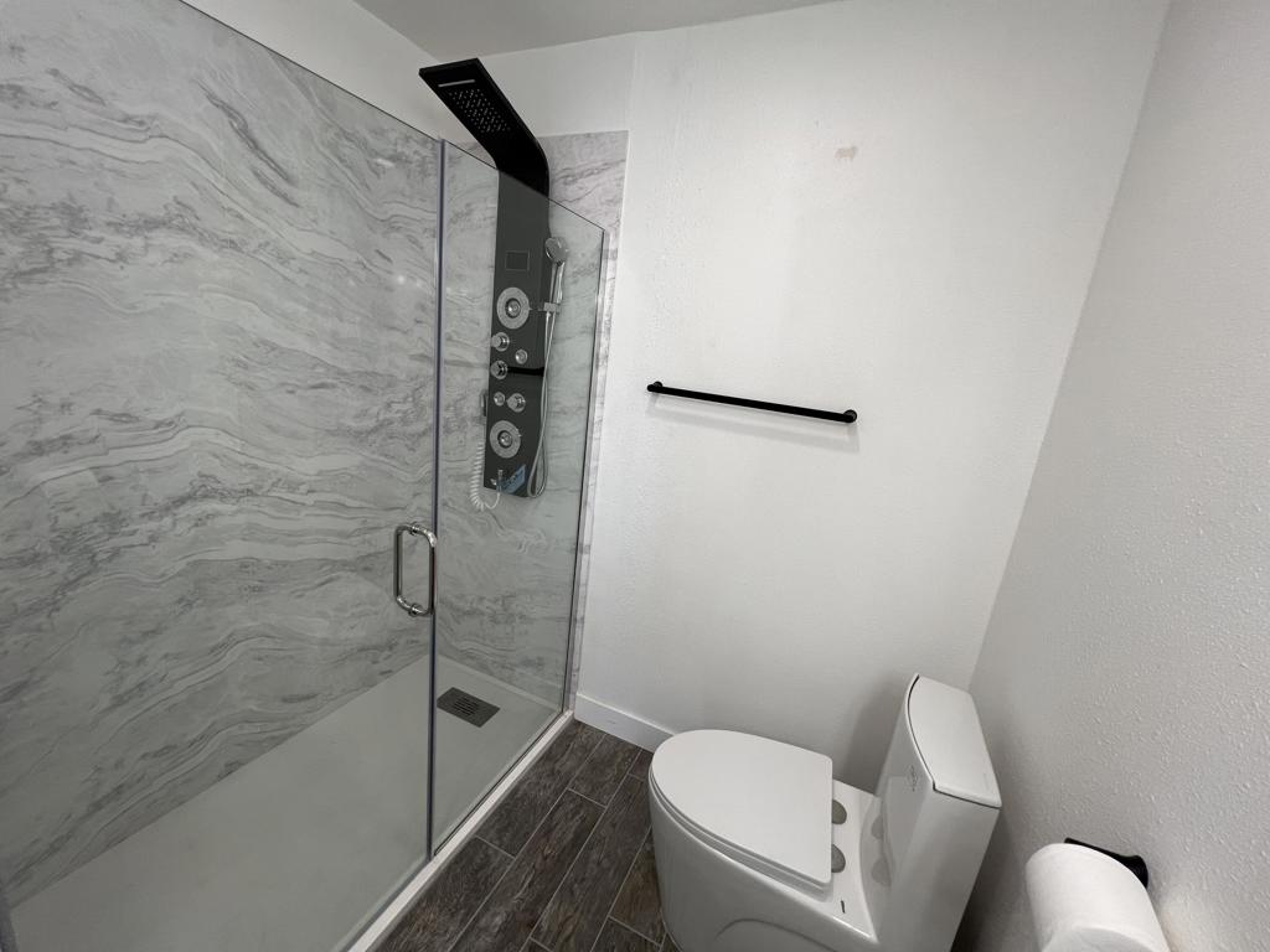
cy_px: 476
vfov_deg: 89.9
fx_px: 477
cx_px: 635
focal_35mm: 13
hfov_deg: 106.2
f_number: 1.8
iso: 64
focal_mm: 1.57
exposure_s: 1/120
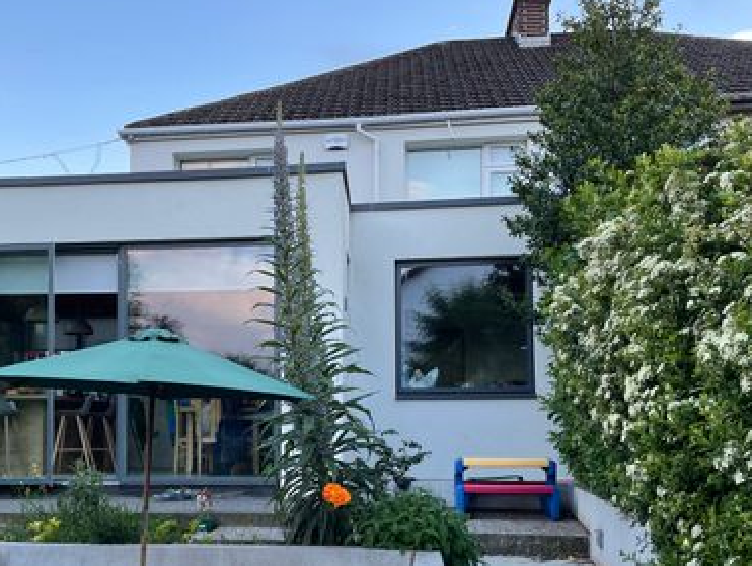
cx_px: 278
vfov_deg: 33.9
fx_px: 913
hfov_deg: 44.4
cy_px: 402
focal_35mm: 42
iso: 40
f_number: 1.6
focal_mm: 4.2
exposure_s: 1/121
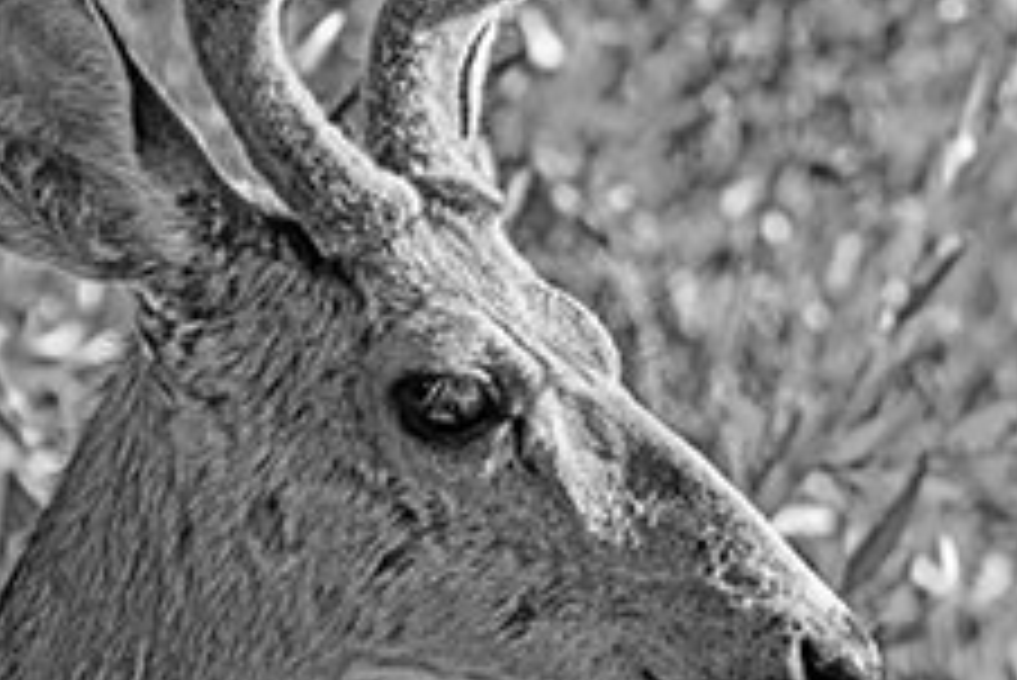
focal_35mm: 861
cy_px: 326
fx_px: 24338
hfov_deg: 2.4
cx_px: 140
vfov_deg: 1.6
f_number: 11
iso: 2800
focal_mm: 390
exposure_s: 1/1600
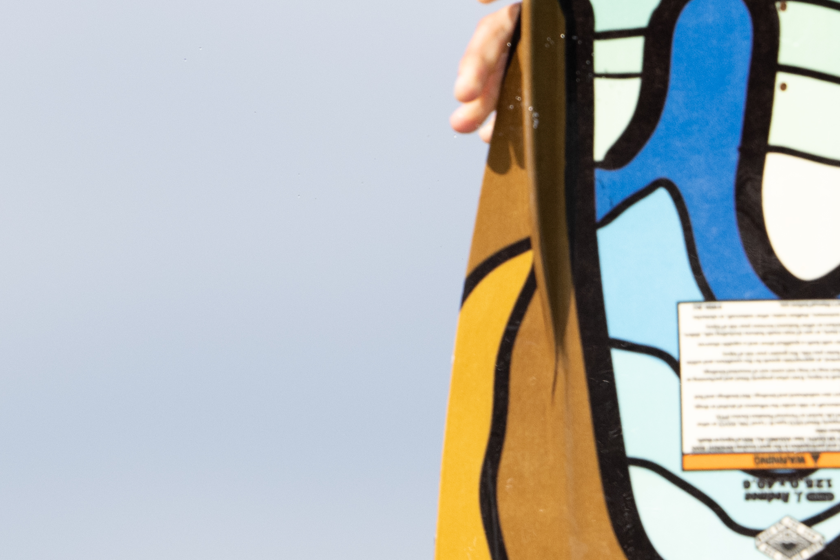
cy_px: 361
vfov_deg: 0.9
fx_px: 37427
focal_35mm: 1604
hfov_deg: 1.3
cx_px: 792
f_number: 4.5
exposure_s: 1/3200
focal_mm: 400
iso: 320
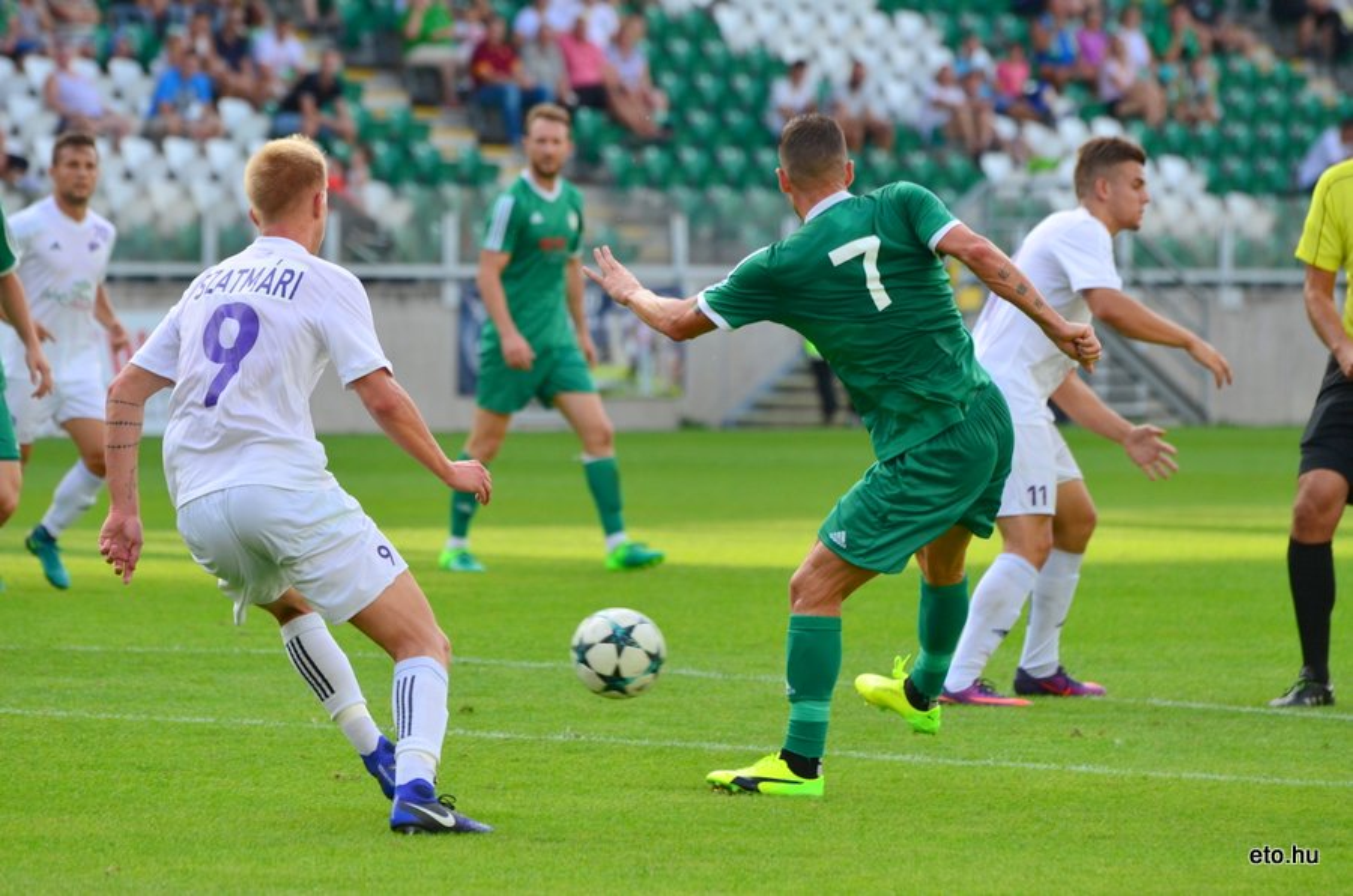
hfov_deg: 6.6
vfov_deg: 4.3
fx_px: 11814
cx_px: 676
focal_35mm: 315
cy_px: 448
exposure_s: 1/1000
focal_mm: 210
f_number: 5.3
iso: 640
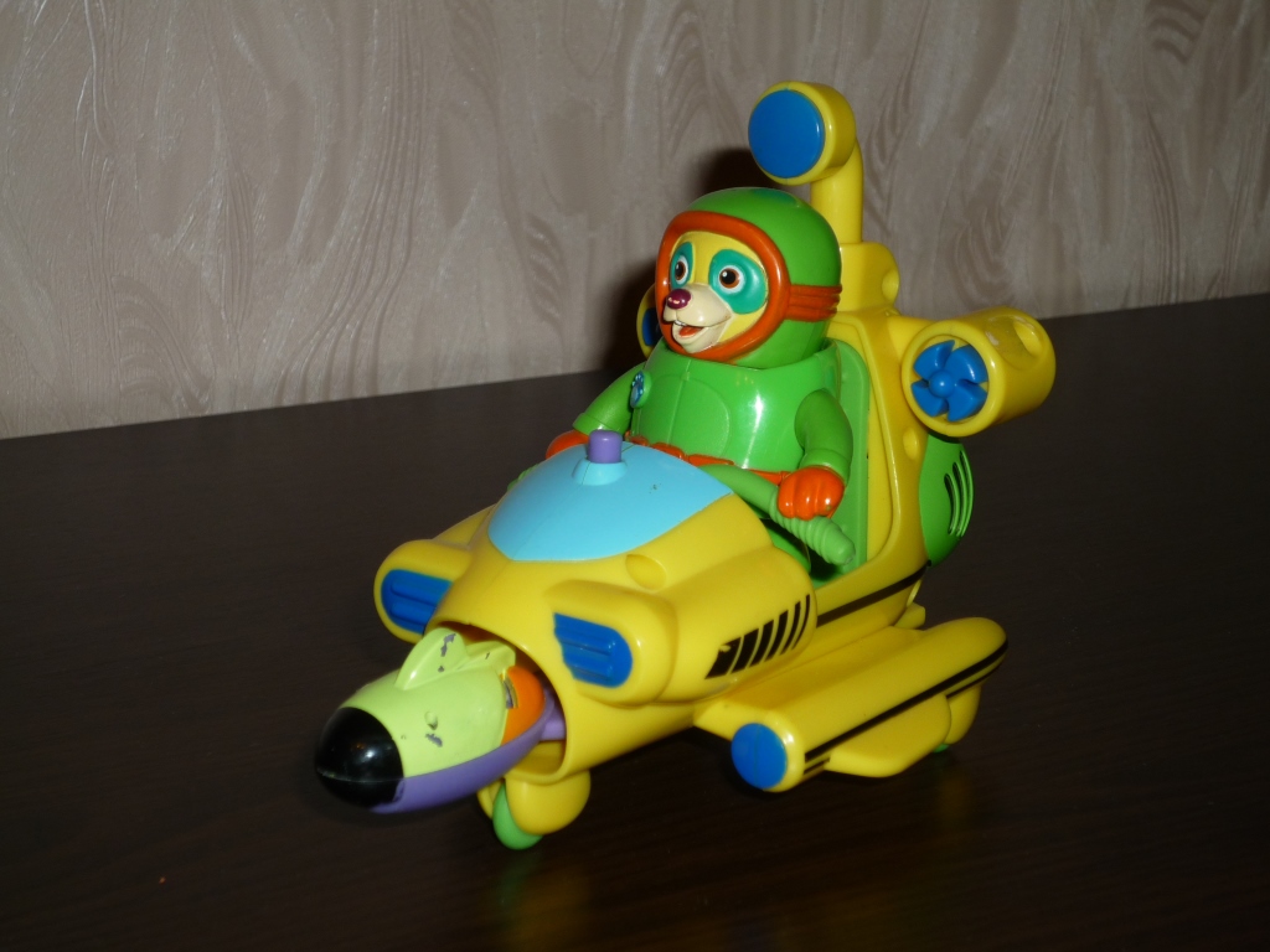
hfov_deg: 30.3
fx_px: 2348
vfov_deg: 22.9
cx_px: 635
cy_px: 476
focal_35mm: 64
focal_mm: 11.3
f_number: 4.9
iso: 100
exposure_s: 1/40
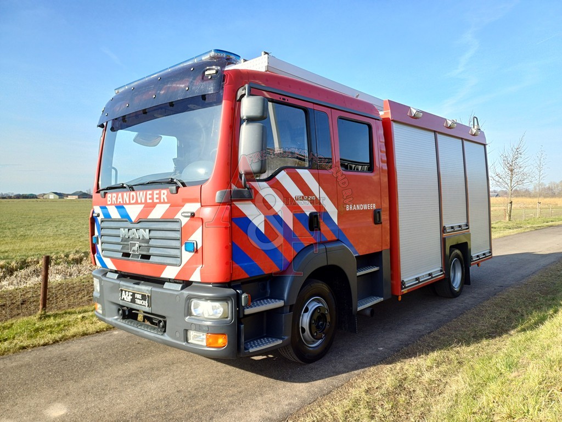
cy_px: 211
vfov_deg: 54.9
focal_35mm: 25
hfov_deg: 69.4
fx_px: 406
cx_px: 281
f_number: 1.8
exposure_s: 1/472
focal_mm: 4.65
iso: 50
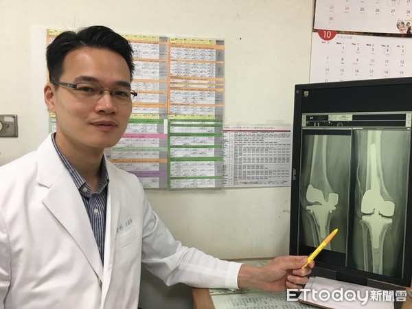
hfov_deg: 61.7
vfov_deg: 48.2
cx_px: 206
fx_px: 345
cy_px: 154
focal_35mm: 29
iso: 50
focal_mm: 4.15
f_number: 2.2
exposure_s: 1/30
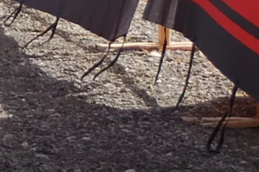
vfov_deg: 2.7
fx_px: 3600
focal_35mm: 501
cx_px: -378
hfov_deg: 4.0
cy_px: -199
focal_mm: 56
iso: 200
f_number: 6.3
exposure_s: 1/640
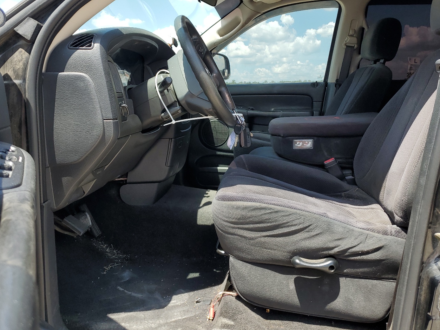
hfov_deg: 60.0
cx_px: 219
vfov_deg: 46.7
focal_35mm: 30
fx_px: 381
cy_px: 143
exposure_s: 1/909
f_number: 1.5
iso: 50
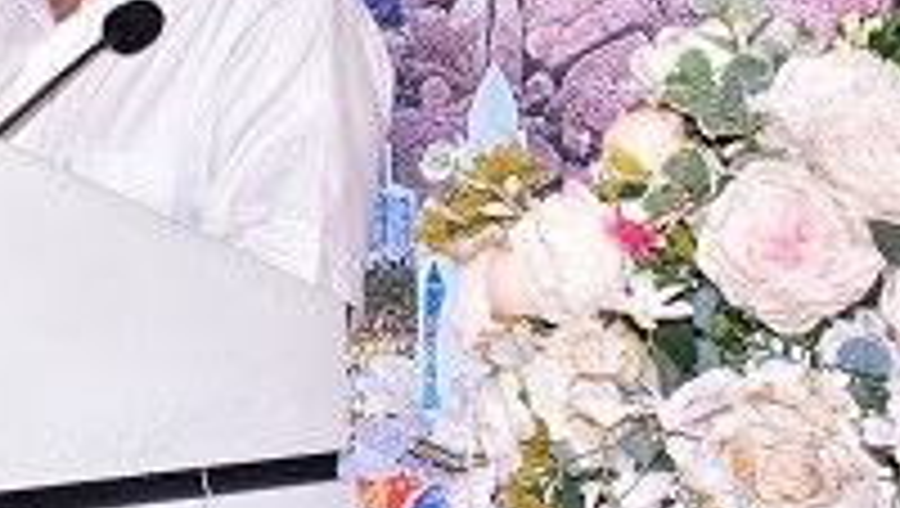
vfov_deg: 6.6
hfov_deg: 11.4
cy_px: -153
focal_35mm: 182
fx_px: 4348
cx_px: -405
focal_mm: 58
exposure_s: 1/60
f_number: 16
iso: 4000
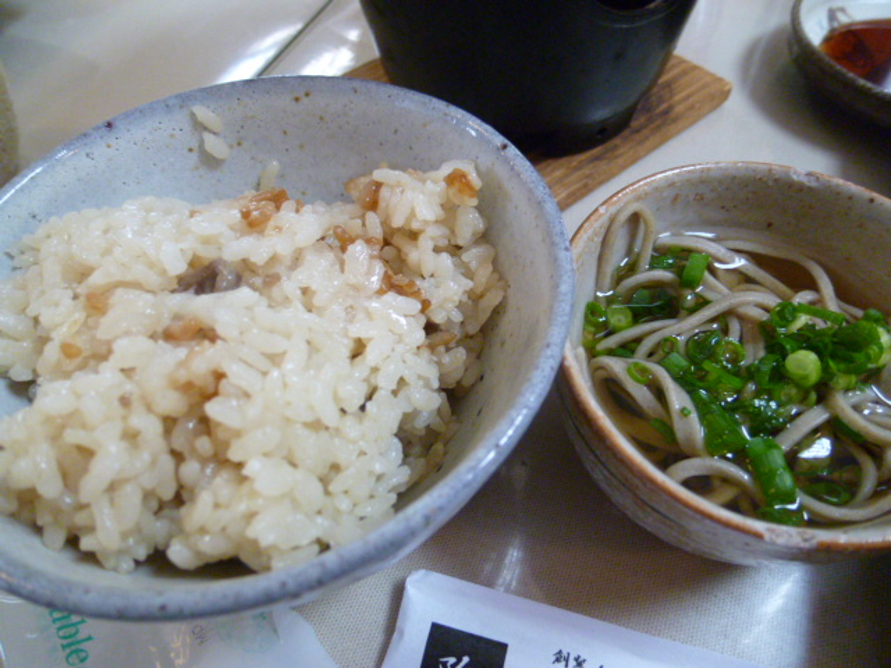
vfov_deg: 56.8
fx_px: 618
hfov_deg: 71.6
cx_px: 446
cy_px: 334
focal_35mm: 24
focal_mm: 4.3
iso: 400
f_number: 2.2
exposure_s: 1/40
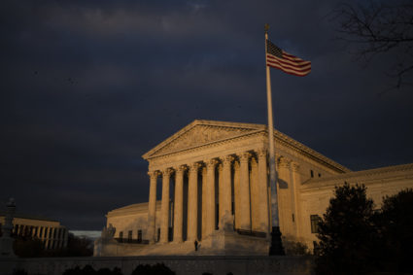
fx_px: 401
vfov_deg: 37.8
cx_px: 206
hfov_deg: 54.5
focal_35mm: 35
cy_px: 138
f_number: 1.4
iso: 50
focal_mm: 35
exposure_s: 1/3200
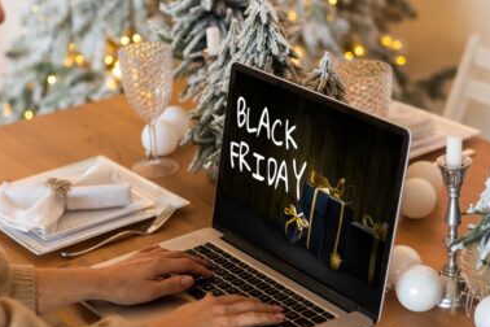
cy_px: 260
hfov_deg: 23.6
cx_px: 292
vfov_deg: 15.8
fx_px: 1170
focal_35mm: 86
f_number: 2.5
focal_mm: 50
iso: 160
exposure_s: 1/100
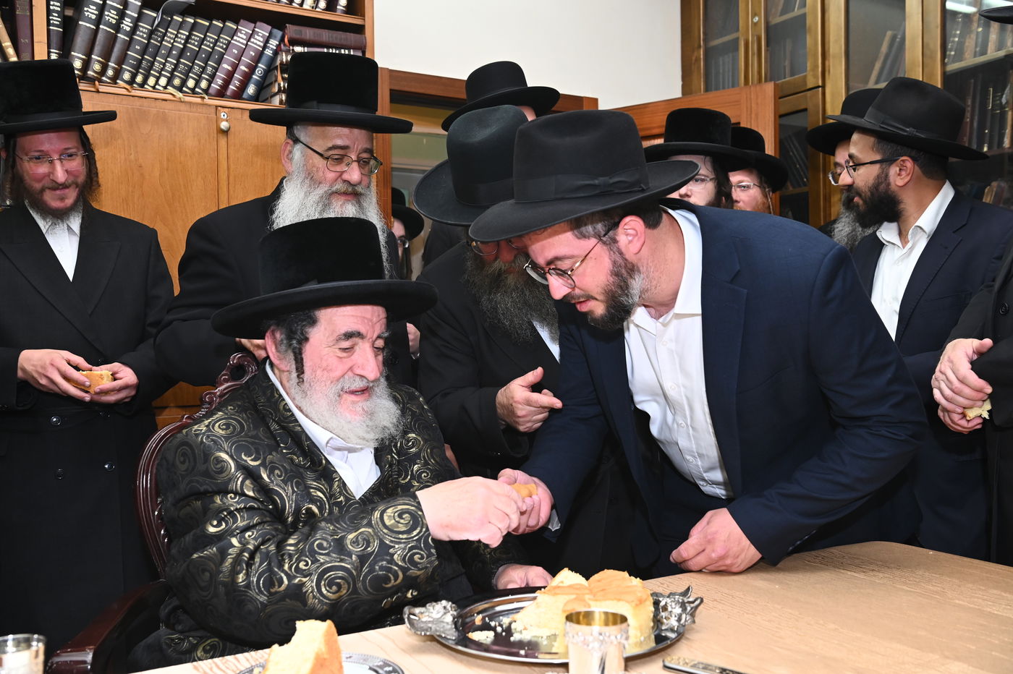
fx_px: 1012
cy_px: 337
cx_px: 506
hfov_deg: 53.2
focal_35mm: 36
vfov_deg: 36.8
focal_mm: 36
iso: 1250
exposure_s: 1/200
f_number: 6.3
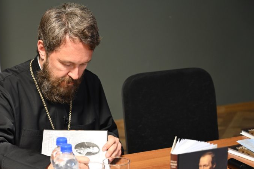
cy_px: 121
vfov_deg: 15.3
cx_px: 69
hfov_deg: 22.7
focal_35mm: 89
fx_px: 628
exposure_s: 1/20
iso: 1400
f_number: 4
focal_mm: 59
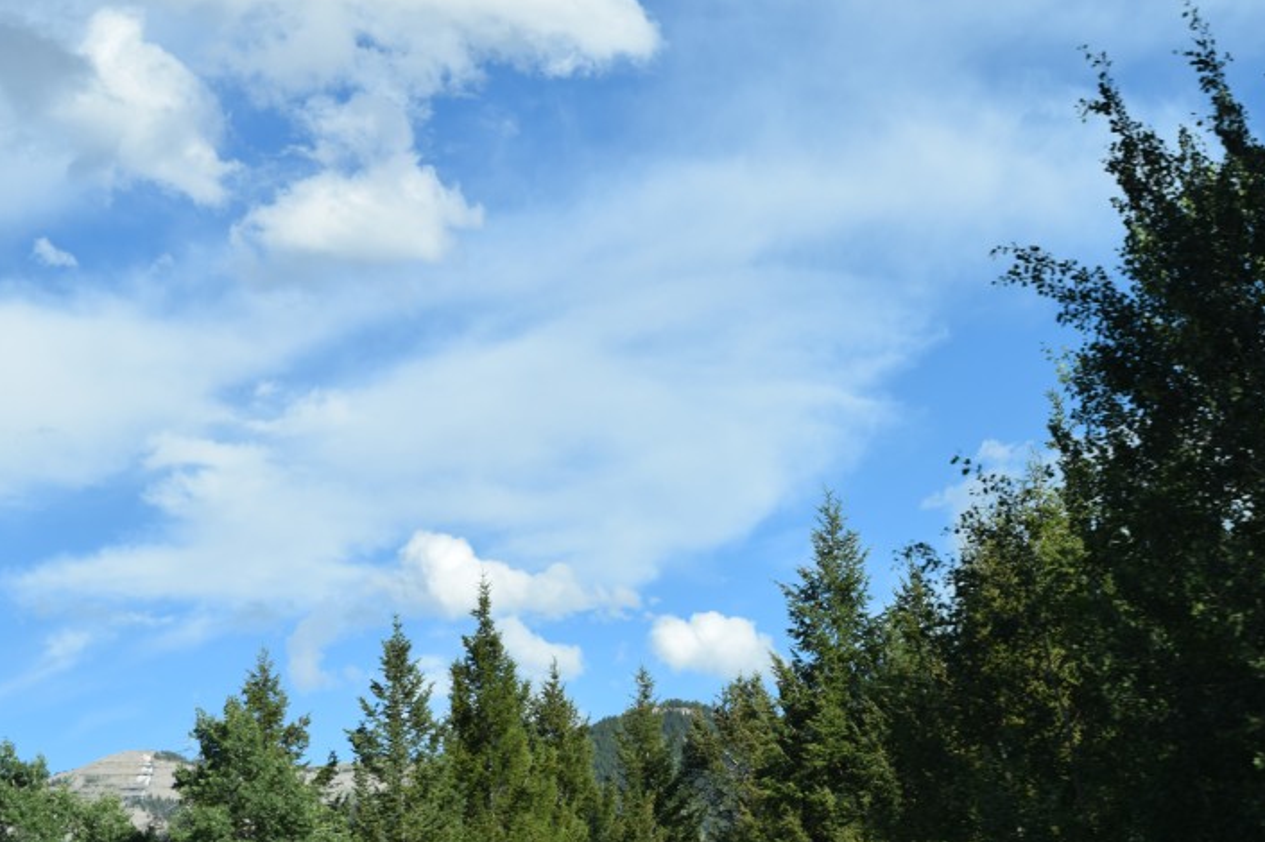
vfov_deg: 15.7
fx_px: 3056
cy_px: 462
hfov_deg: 23.3
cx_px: 767
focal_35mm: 87
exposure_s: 1/320
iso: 200
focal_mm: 40
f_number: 9
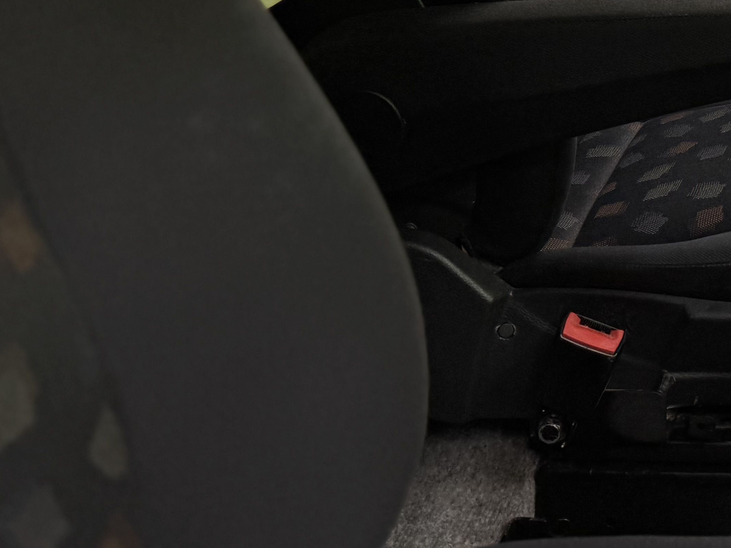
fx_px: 1373
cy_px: -162
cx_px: 972
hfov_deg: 25.3
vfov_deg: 20.6
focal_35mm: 65
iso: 80
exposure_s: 1/100
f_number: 1.78
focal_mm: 6.76
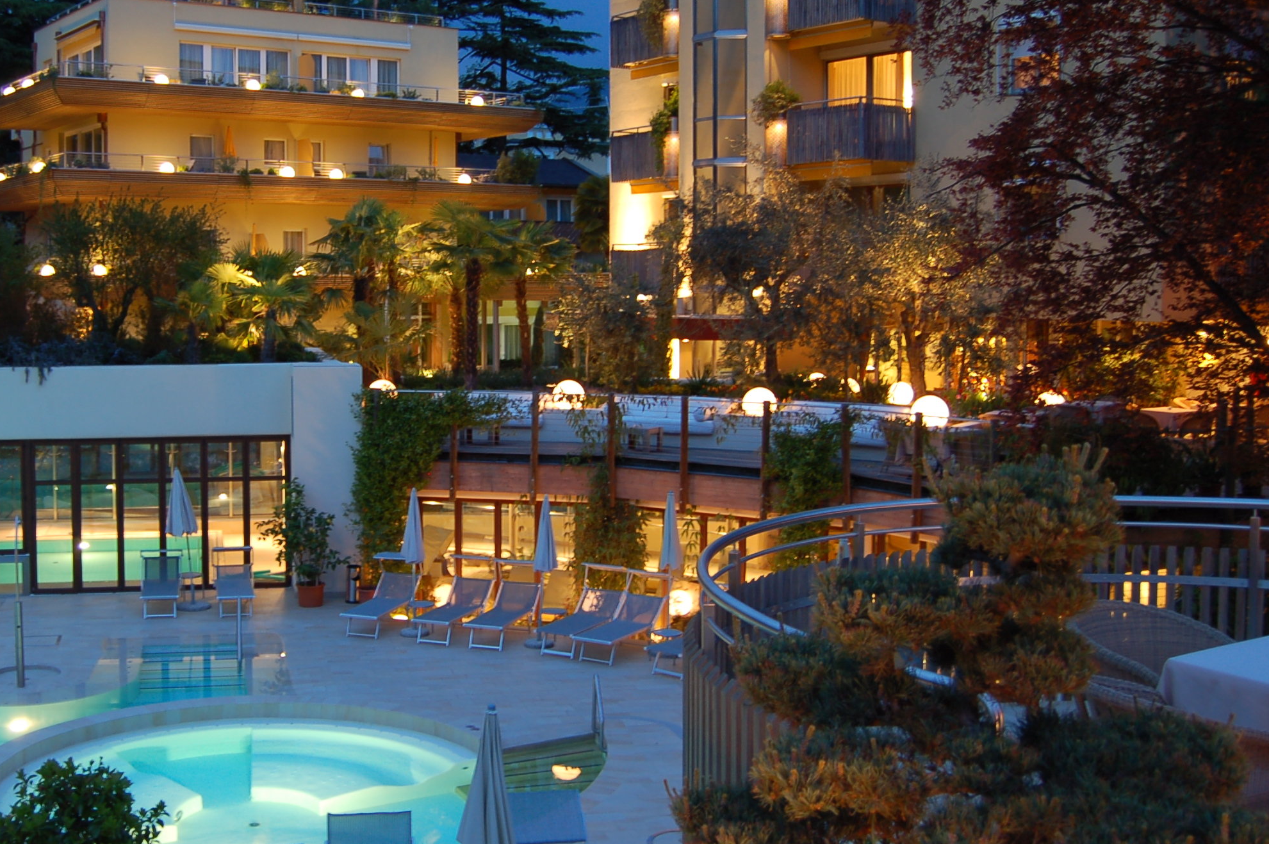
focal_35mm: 41
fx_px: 1444
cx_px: 454
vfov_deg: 32.5
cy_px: 340
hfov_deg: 46.9
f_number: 3.5
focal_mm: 18
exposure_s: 1/2.5
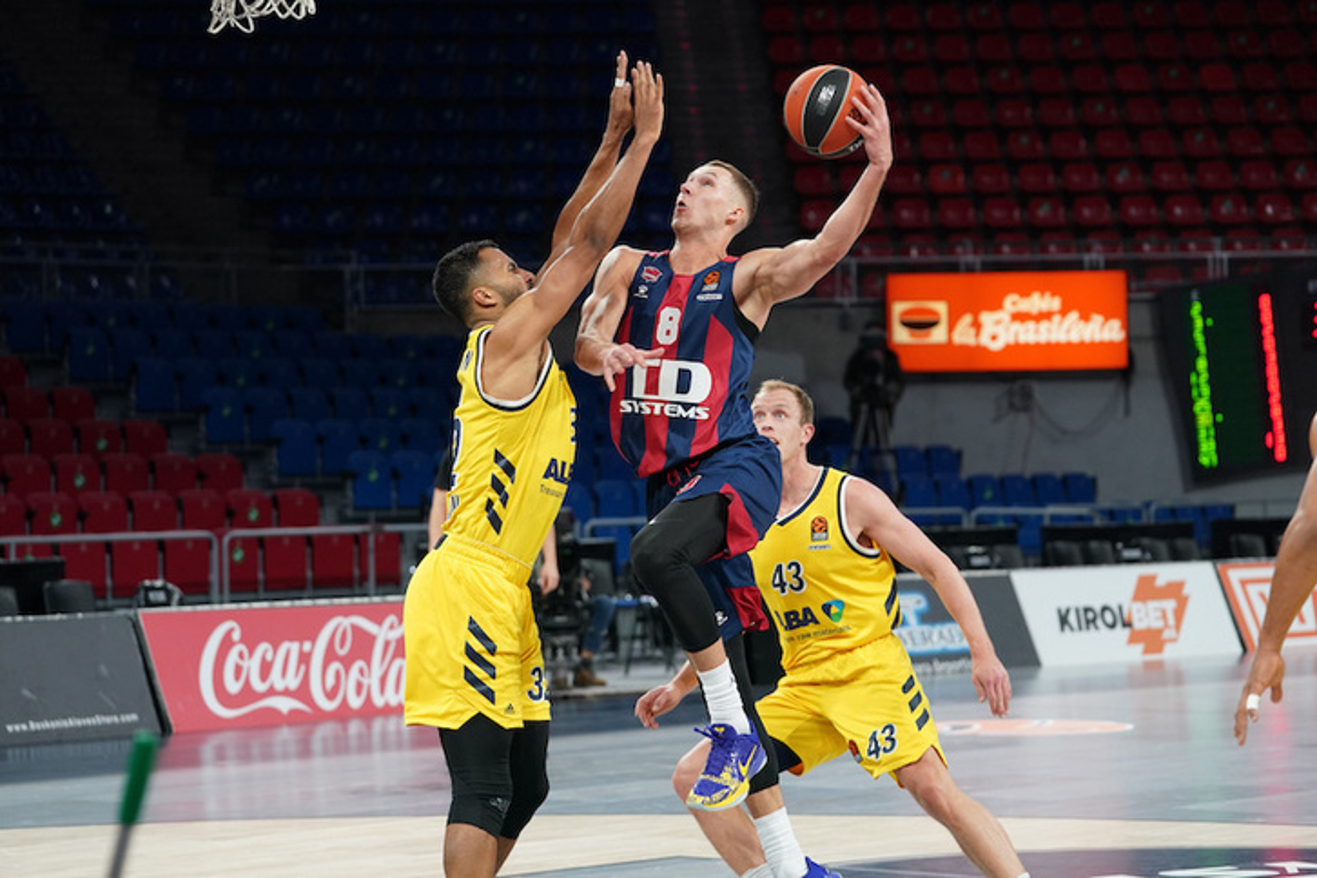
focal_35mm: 115
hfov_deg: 17.8
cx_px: 658
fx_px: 4207
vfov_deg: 11.9
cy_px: 439
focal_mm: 115
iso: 2000
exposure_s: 1/800
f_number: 4
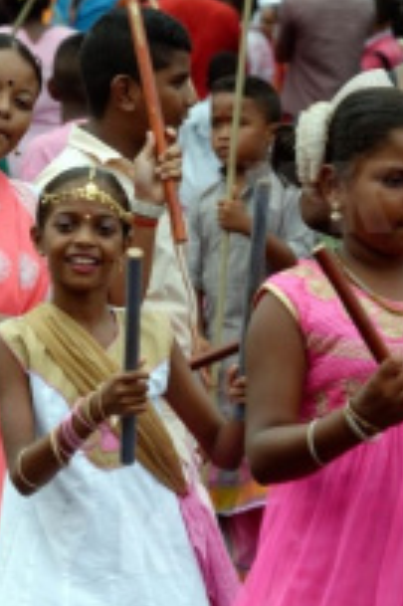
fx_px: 10789
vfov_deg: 3.2
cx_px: 106
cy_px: 266
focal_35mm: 641
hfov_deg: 2.1
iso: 200
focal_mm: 145
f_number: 8
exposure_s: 1/400
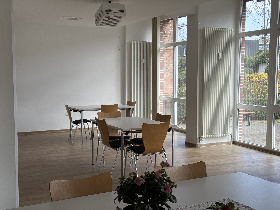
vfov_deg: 30.3
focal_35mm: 48
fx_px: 388
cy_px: 105
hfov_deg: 39.7
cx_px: 140
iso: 64
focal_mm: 6.76
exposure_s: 1/506
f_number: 1.78
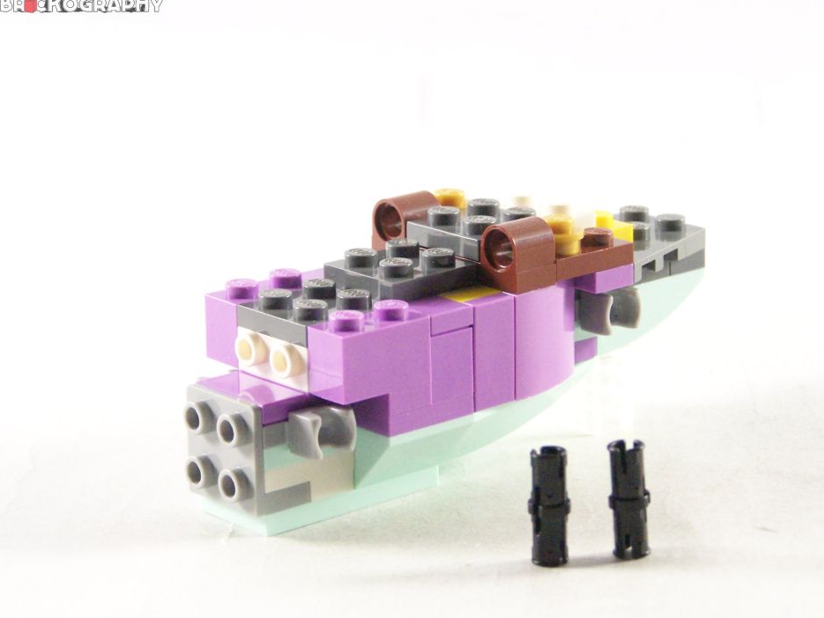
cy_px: 296
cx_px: 435
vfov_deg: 12.9
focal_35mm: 115
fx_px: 2737
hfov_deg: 17.1
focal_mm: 17.5
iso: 400
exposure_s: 1/60
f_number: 3.2
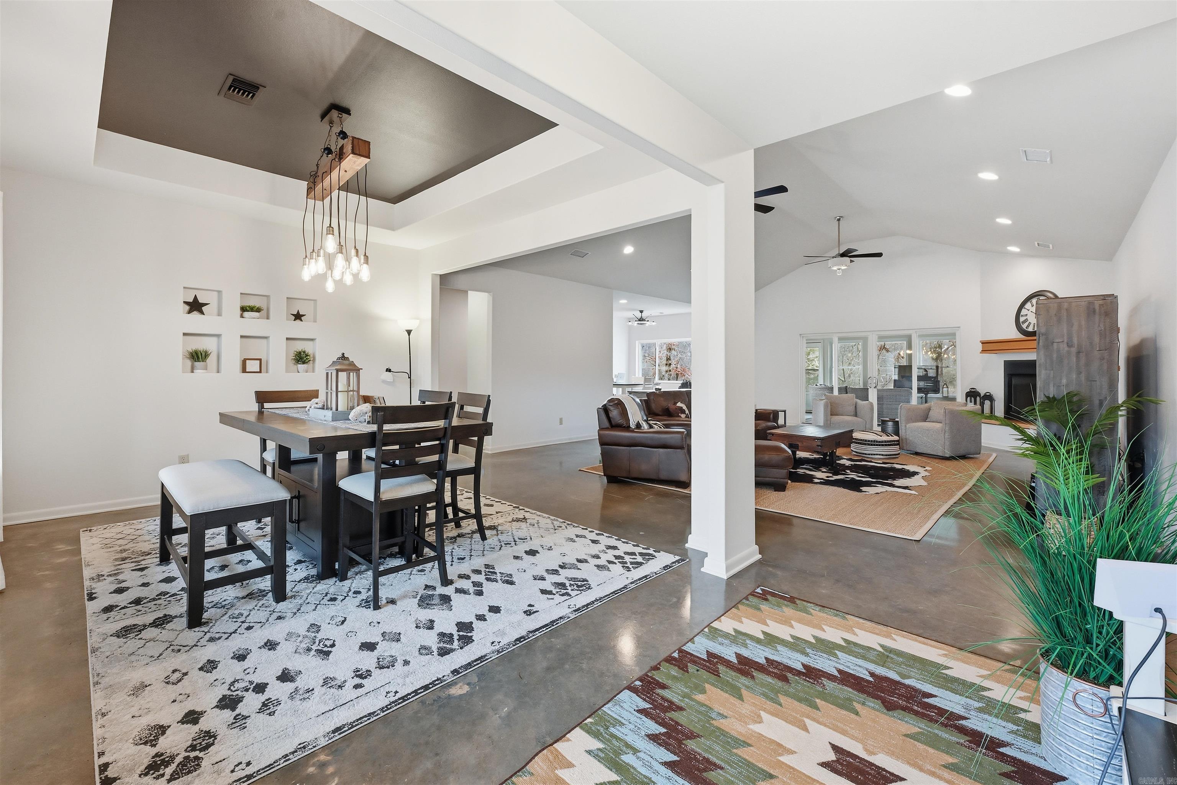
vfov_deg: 81.2
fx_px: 458
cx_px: 588
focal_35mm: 14
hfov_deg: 104.3
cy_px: 392
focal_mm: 14
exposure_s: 1/1250
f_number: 8
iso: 1250
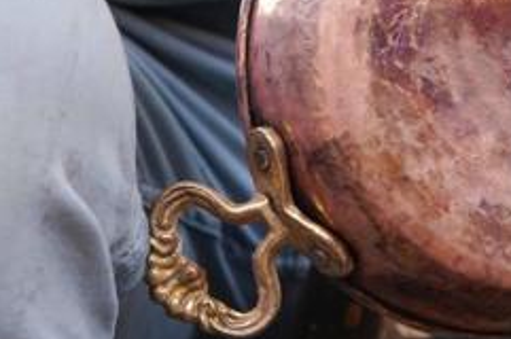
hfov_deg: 12.8
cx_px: 450
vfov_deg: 8.4
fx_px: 2254
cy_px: -163
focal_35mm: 159
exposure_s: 1/160
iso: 250
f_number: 4.5
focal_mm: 51
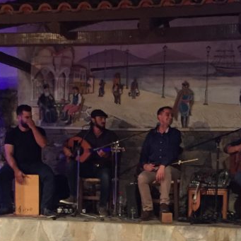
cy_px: 214
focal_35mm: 77
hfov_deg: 22.5
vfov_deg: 22.0
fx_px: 607
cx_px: 127
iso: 320
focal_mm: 4.15
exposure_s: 1/17
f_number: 2.2
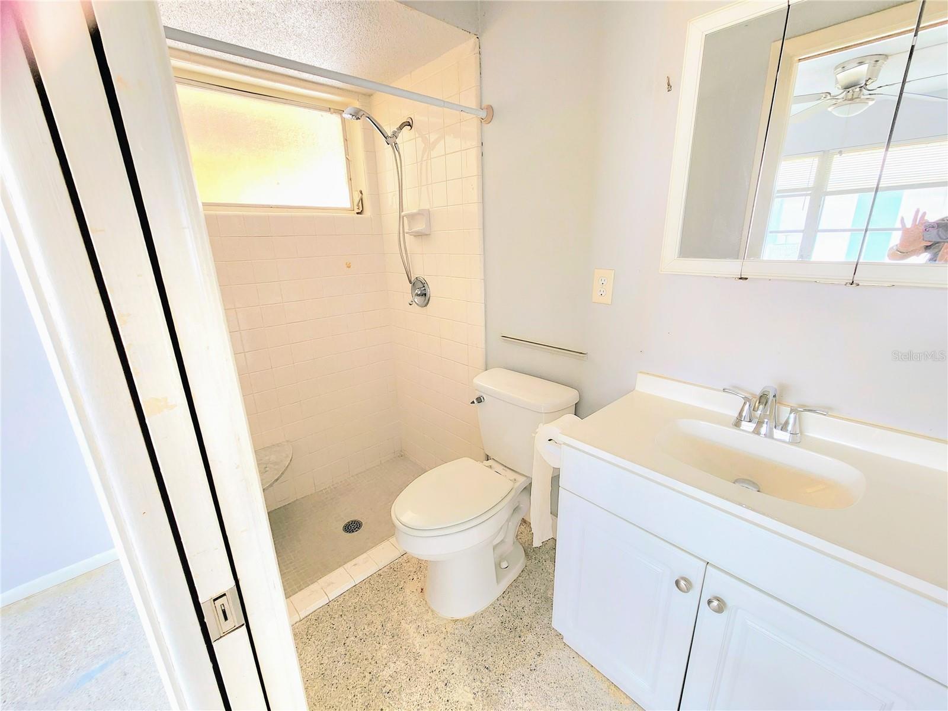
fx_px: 356
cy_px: 356
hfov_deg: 106.2
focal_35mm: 13
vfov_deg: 89.9
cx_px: 474
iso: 200
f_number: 2.2
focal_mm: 2.2
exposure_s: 1/60.2
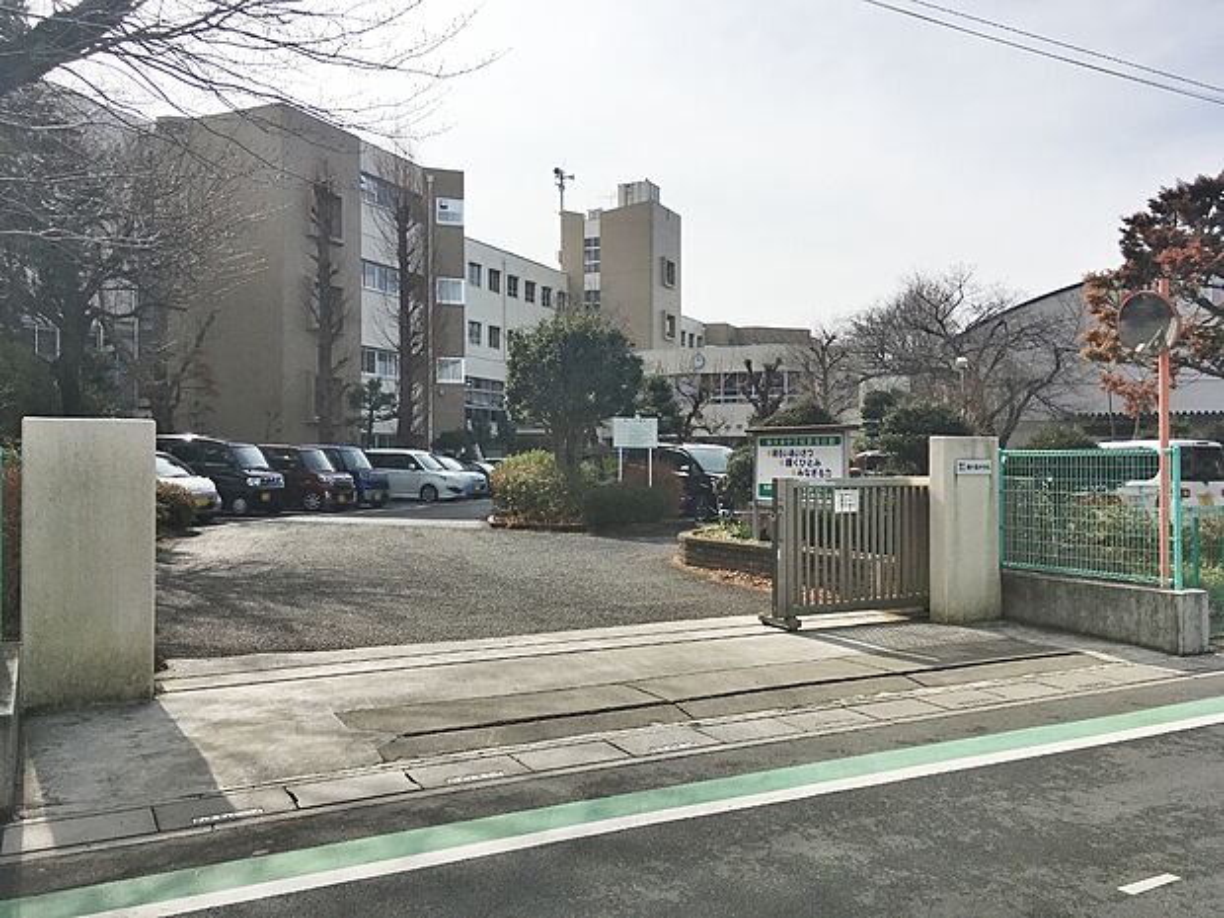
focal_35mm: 29
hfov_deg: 61.7
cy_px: 459
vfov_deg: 48.2
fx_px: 1025
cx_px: 612
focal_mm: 4.15
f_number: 2.2
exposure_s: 1/2959
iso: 25
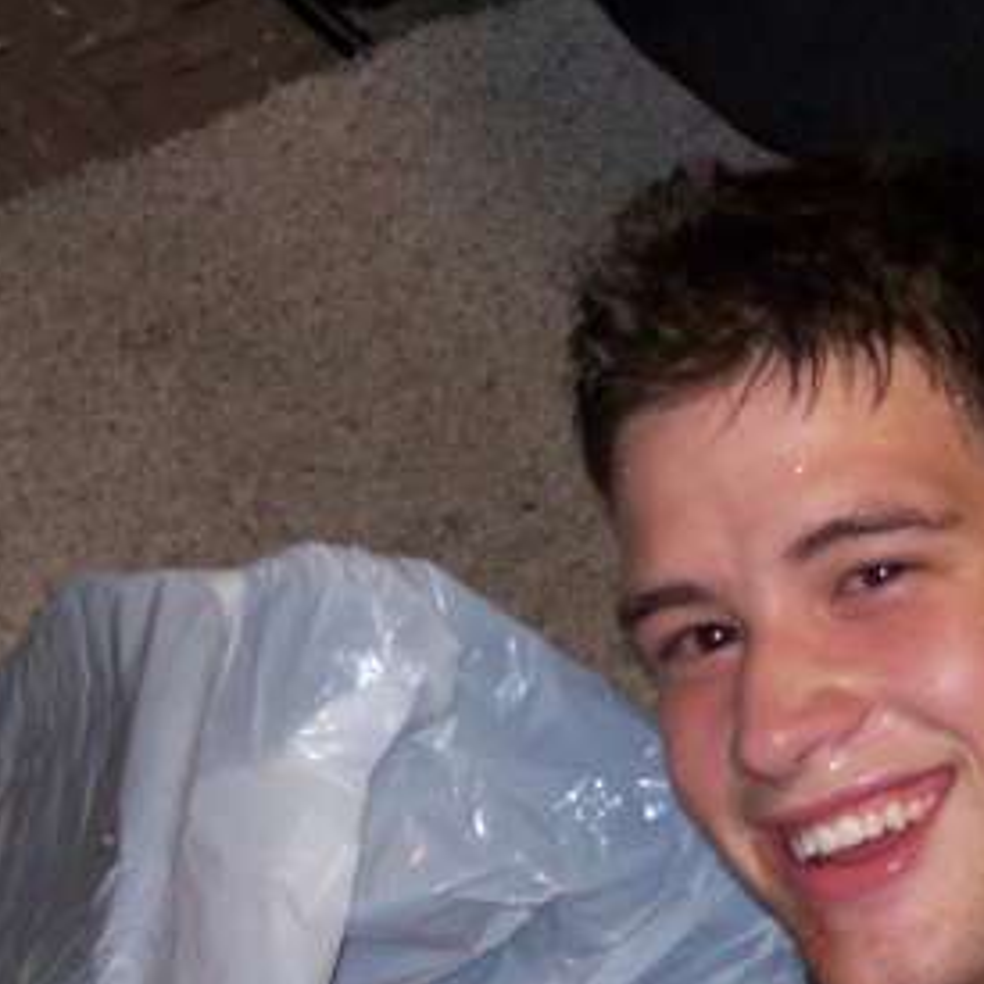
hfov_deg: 16.1
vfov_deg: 16.1
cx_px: 701
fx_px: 3473
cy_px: 676
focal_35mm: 108
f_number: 3.4
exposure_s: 1/84.5
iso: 200
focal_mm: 9.4
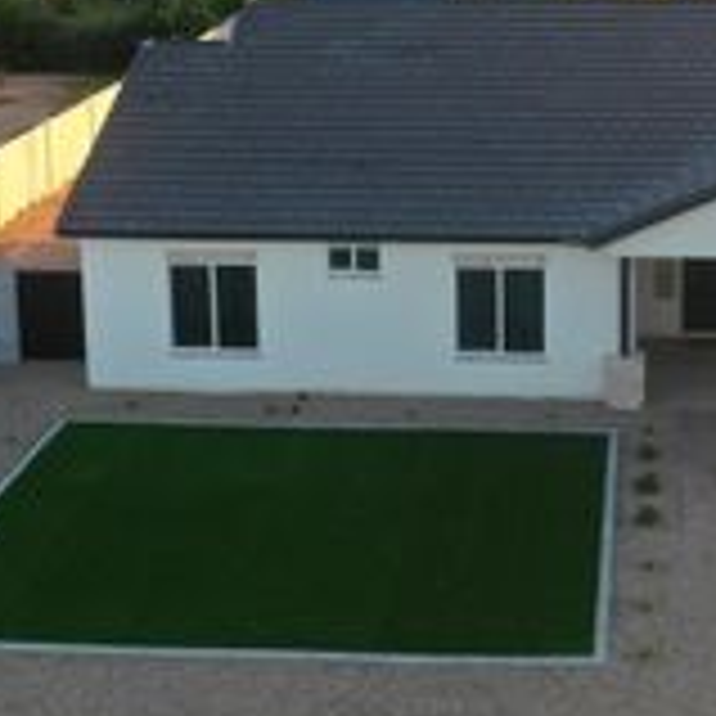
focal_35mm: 75
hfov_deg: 22.7
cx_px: 590
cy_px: 142
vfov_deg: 22.7
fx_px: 1755
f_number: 3.5
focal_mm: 10.26
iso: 100
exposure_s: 1/60
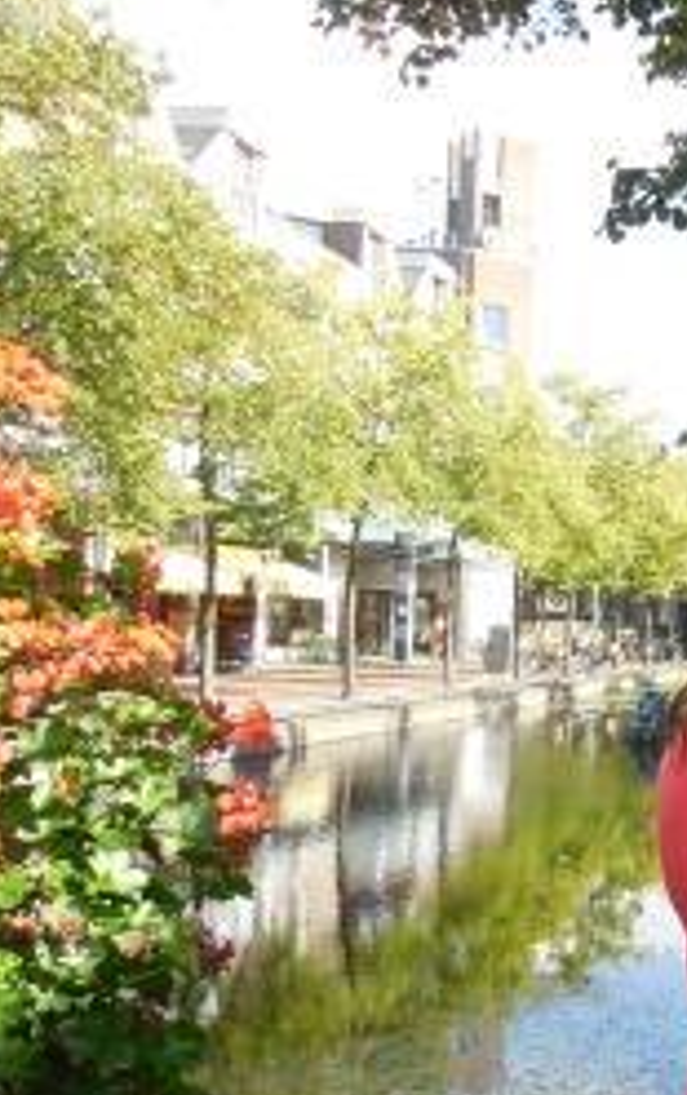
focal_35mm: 48
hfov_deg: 23.2
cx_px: 944
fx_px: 1434
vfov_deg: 41.7
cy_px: 598
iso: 125
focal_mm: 4.5
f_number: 3.1
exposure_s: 1/320
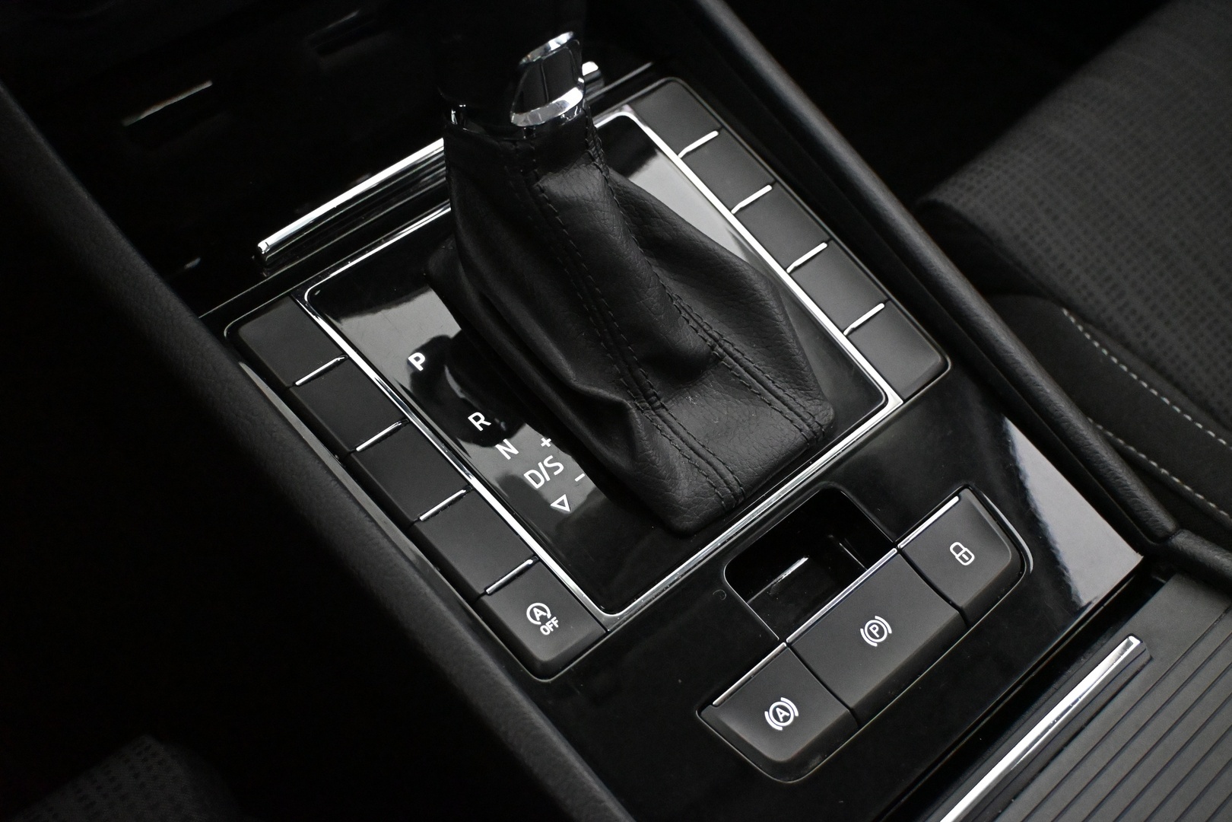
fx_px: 1412
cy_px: 411
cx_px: 616
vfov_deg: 32.4
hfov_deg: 47.2
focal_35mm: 41
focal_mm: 27.5
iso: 10000
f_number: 4.5
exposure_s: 1/60
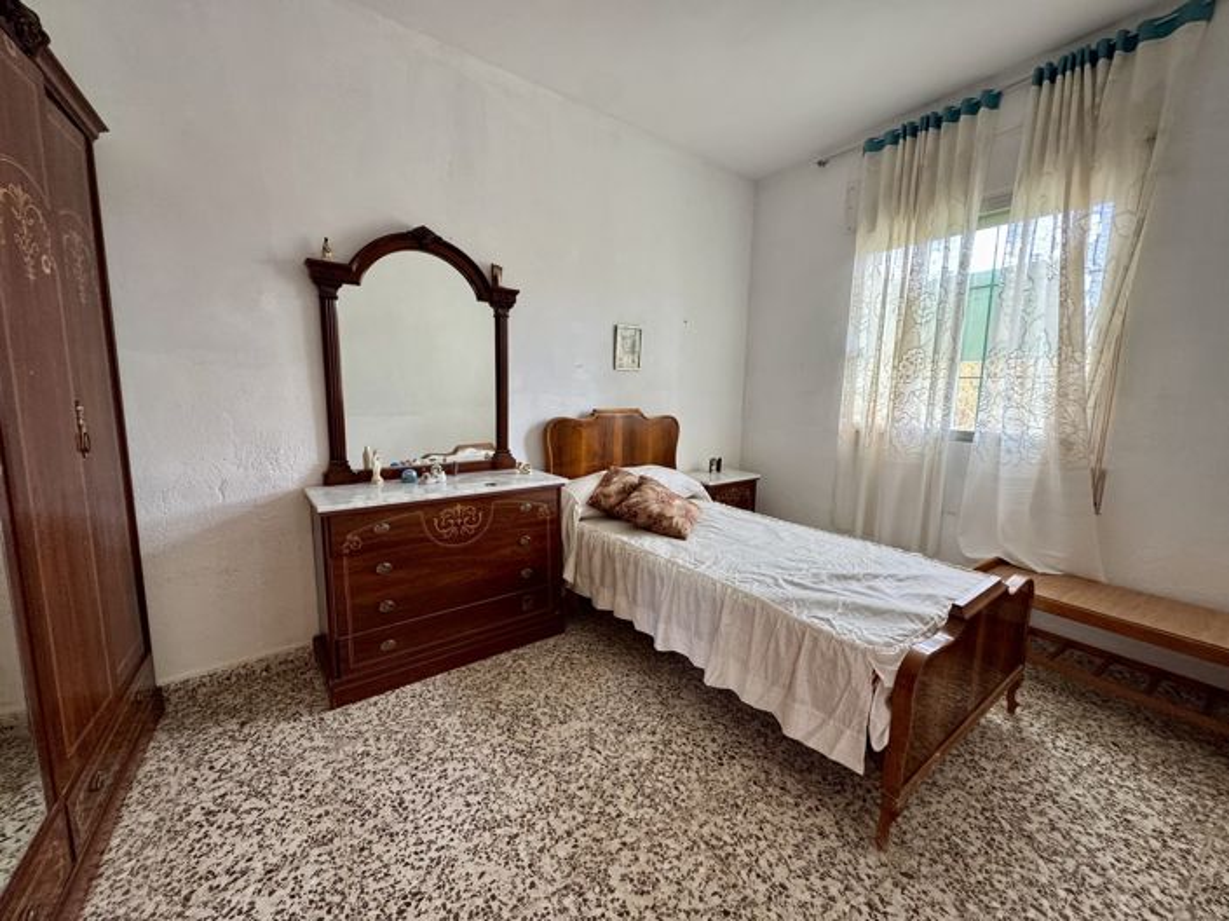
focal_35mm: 14
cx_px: 614
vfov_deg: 85.6
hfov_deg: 102.1
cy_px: 460
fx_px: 497
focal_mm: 2.22
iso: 250
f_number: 2.2
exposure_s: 1/99
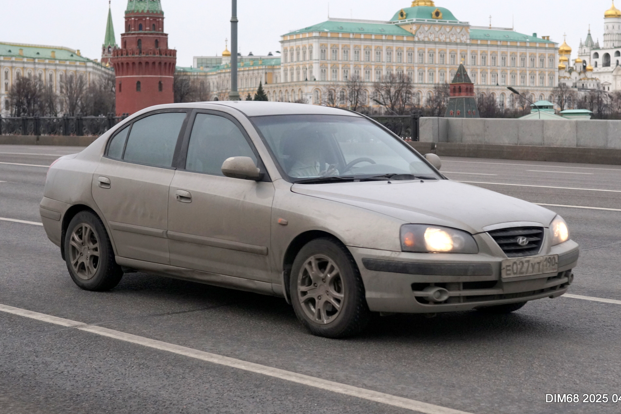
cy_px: 203
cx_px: 317
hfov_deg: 38.2
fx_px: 897
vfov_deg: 26.0
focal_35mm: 52
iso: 800
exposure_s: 1/1000
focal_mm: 50
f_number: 5
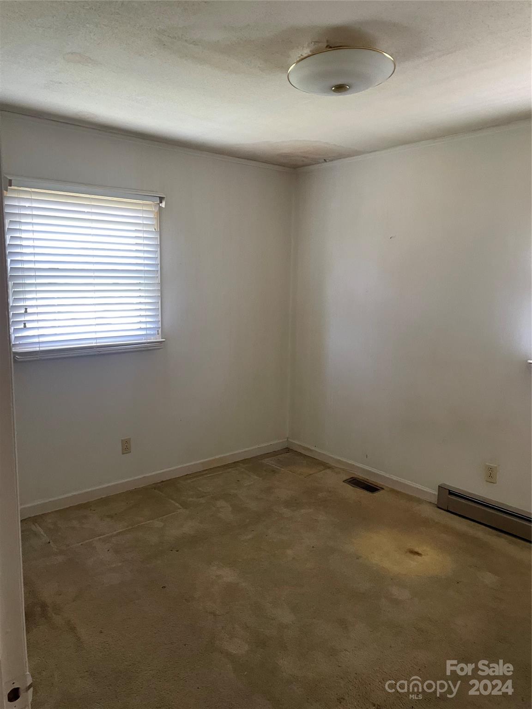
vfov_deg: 67.3
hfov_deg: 53.1
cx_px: 266
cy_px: 354
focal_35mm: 26
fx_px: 533
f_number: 1.6
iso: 250
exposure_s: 1/60
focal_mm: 4.2
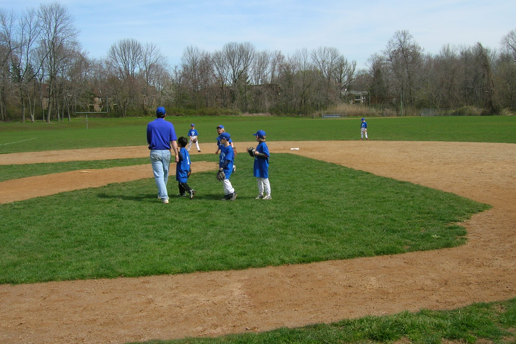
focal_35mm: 36
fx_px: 516
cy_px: 156
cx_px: 260
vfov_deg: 36.8
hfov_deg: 53.1
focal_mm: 5.7
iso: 50
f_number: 4.9
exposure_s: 1/410
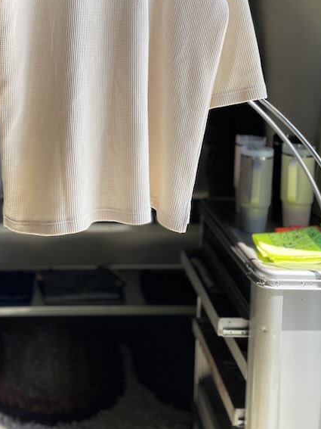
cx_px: 84
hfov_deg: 32.3
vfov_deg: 41.3
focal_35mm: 44
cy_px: 93
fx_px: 544
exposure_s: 1/456
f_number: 1.6
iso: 50
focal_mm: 4.2
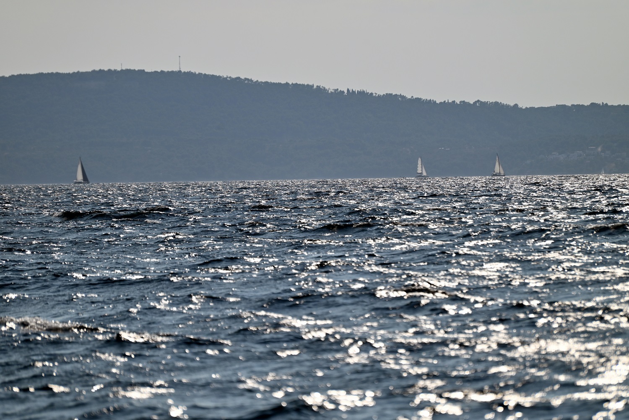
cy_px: 210
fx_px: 5243
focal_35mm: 300
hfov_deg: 6.9
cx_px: 314
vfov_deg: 4.6
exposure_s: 1/6400
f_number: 5.6
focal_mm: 300
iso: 250
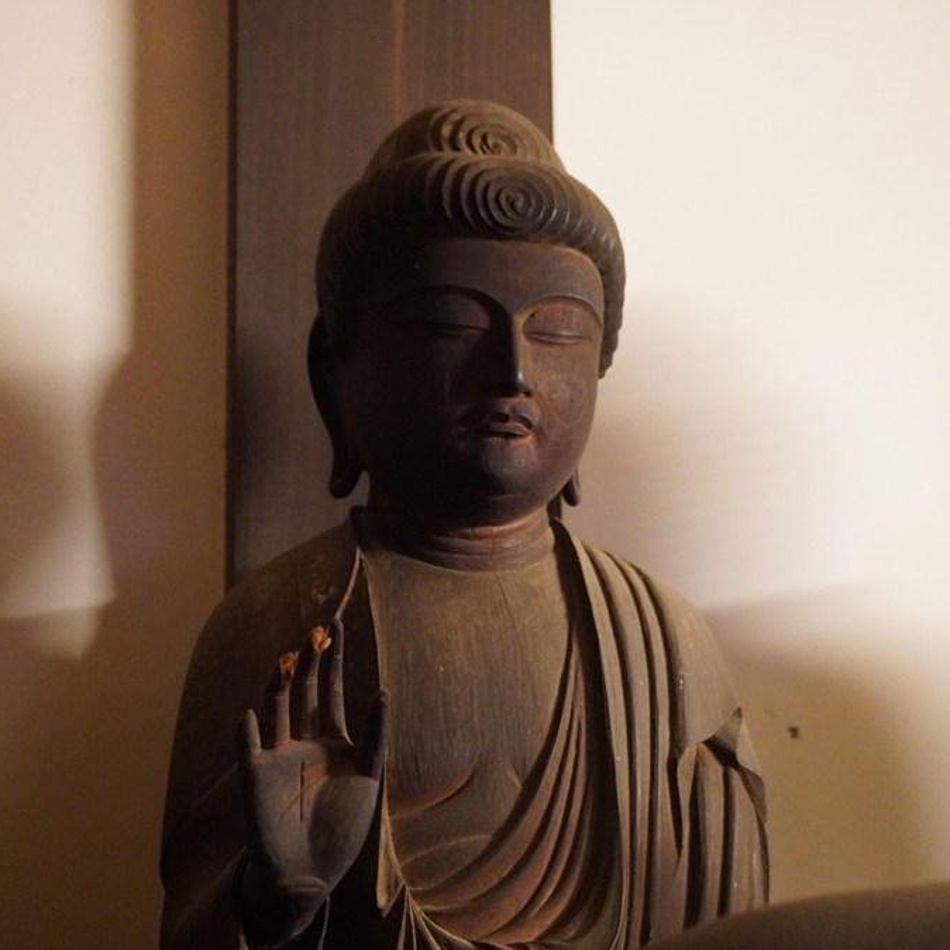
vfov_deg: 27.6
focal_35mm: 62
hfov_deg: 27.7
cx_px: 477
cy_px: 584
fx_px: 1925
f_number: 5
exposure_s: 1/20
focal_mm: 32
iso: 6400
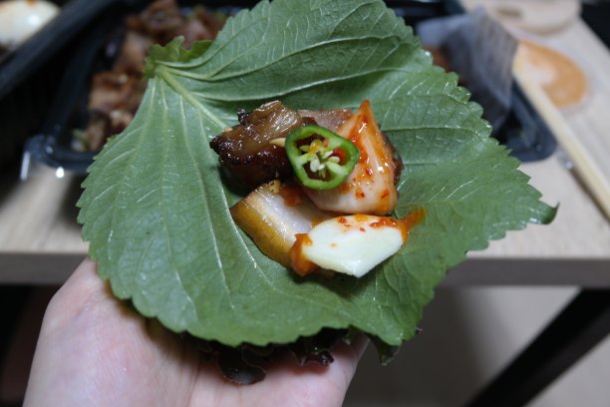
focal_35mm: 30
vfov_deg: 43.6
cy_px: 204
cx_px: 305
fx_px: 508
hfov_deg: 61.9
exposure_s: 1/40
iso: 400
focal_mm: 20
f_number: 3.5
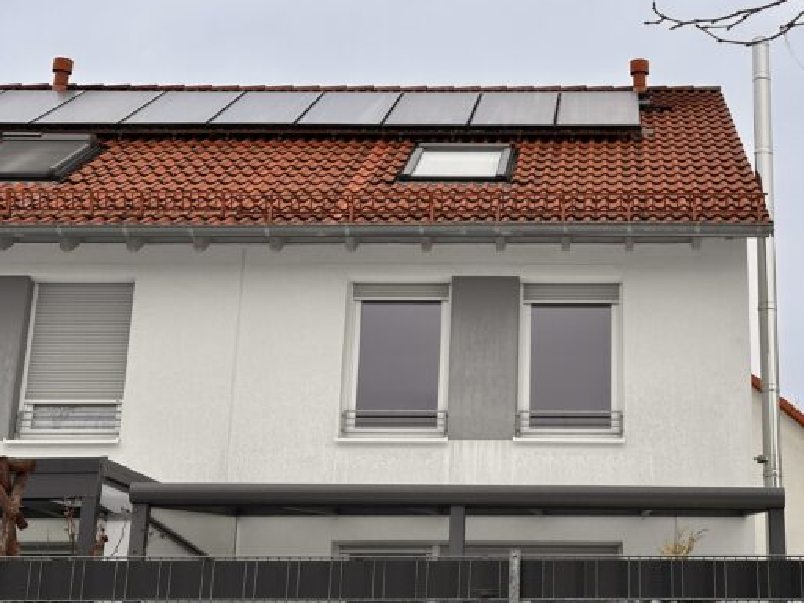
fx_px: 1672
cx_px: 564
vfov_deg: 20.4
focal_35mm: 72
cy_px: 281
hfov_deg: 26.8
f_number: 1.78
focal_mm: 6.86
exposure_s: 1/2667
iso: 64
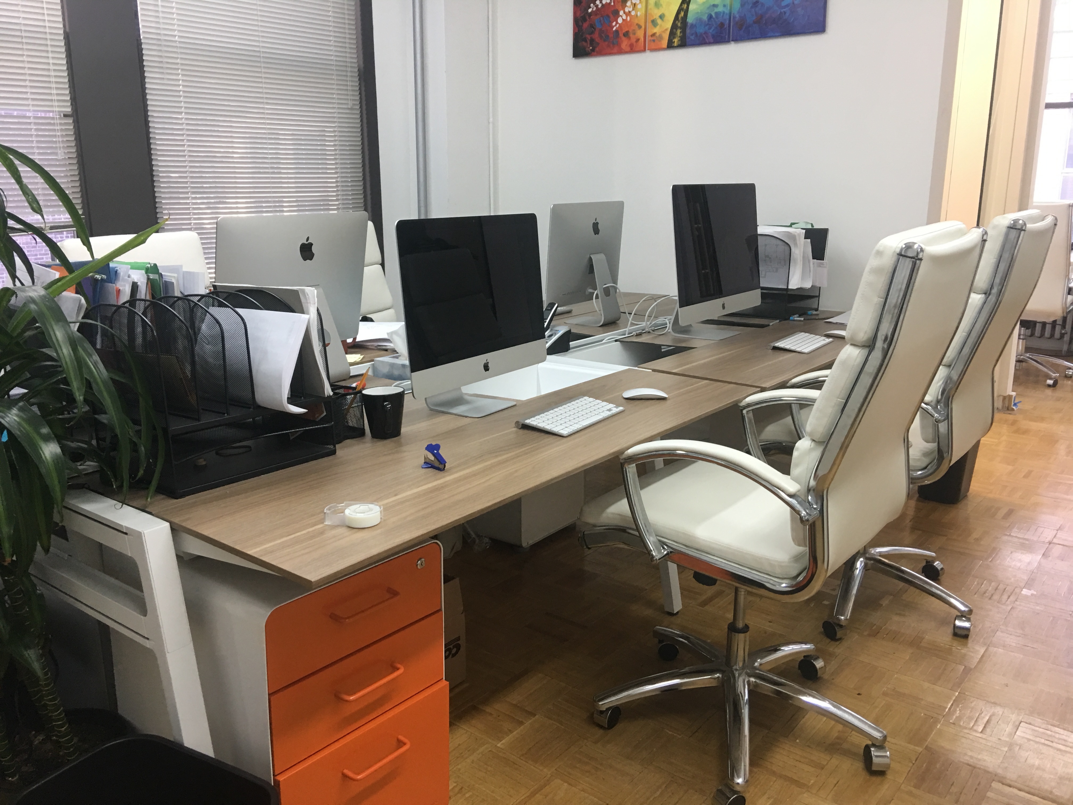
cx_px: 536
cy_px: 402
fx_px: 899
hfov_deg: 61.7
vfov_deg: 48.2
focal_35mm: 29
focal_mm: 4.15
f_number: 2.2
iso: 40
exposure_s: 1/15
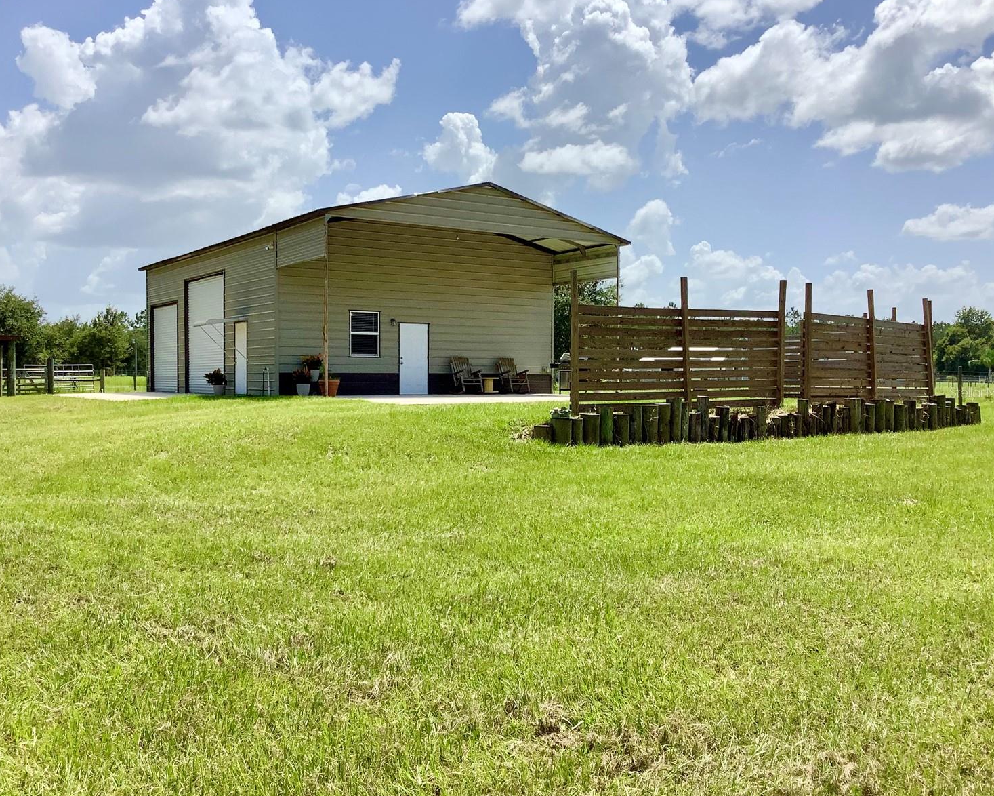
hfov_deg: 54.2
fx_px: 971
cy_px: 392
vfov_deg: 44.6
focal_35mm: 33
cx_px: 471
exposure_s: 1/1733
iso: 25
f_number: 2.4
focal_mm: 3.3
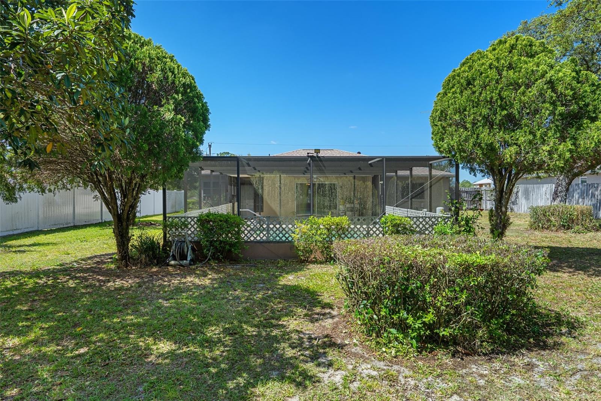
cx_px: 300
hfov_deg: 78.6
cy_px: 200
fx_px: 367
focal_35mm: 22
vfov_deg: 57.2
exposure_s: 1/50
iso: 320
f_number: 9
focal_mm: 22
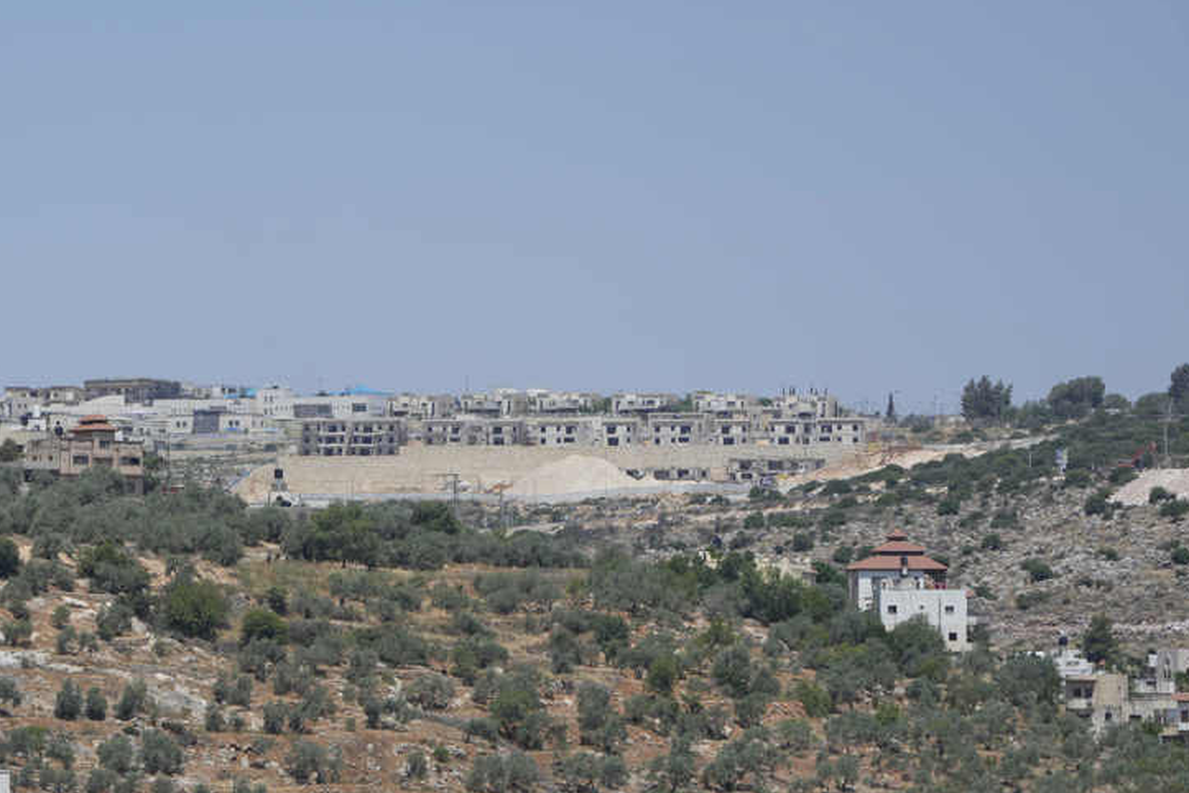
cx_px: 237
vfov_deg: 7.3
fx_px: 6209
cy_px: 568
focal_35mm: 188
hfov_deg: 10.9
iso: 100
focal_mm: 100
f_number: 5
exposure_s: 1/1000
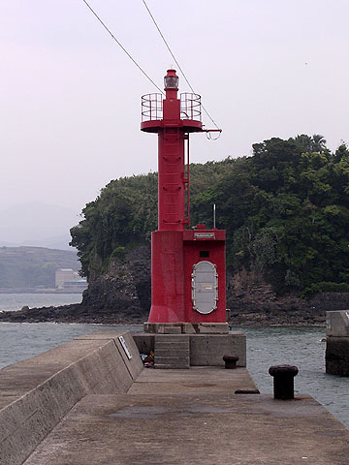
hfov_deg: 17.2
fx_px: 1156
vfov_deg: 22.8
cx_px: 174
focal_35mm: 86
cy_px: 232
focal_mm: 13
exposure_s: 1/29.8
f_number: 4.1
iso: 100
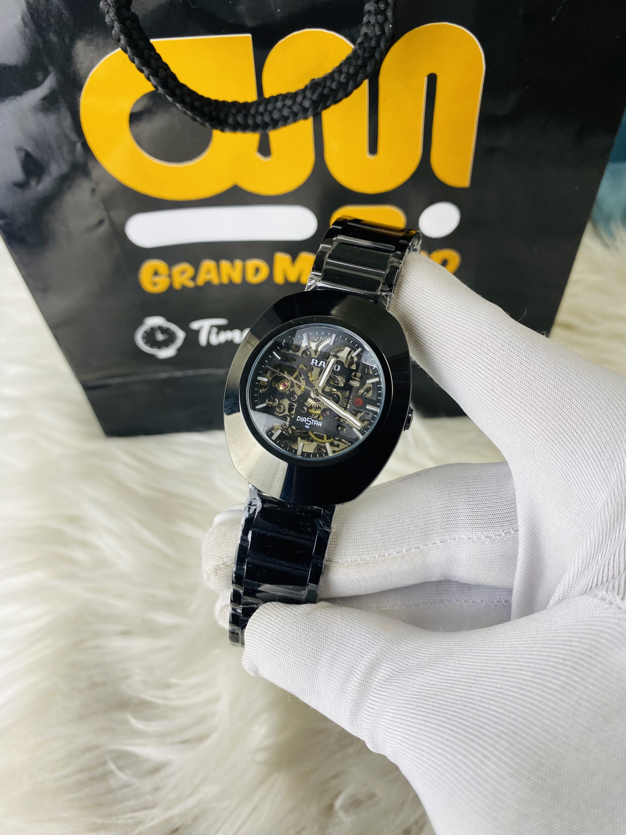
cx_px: 313
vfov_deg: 67.3
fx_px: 627
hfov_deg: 53.1
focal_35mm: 26
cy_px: 418
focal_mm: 4.25
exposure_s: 1/100
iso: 50
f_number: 1.8
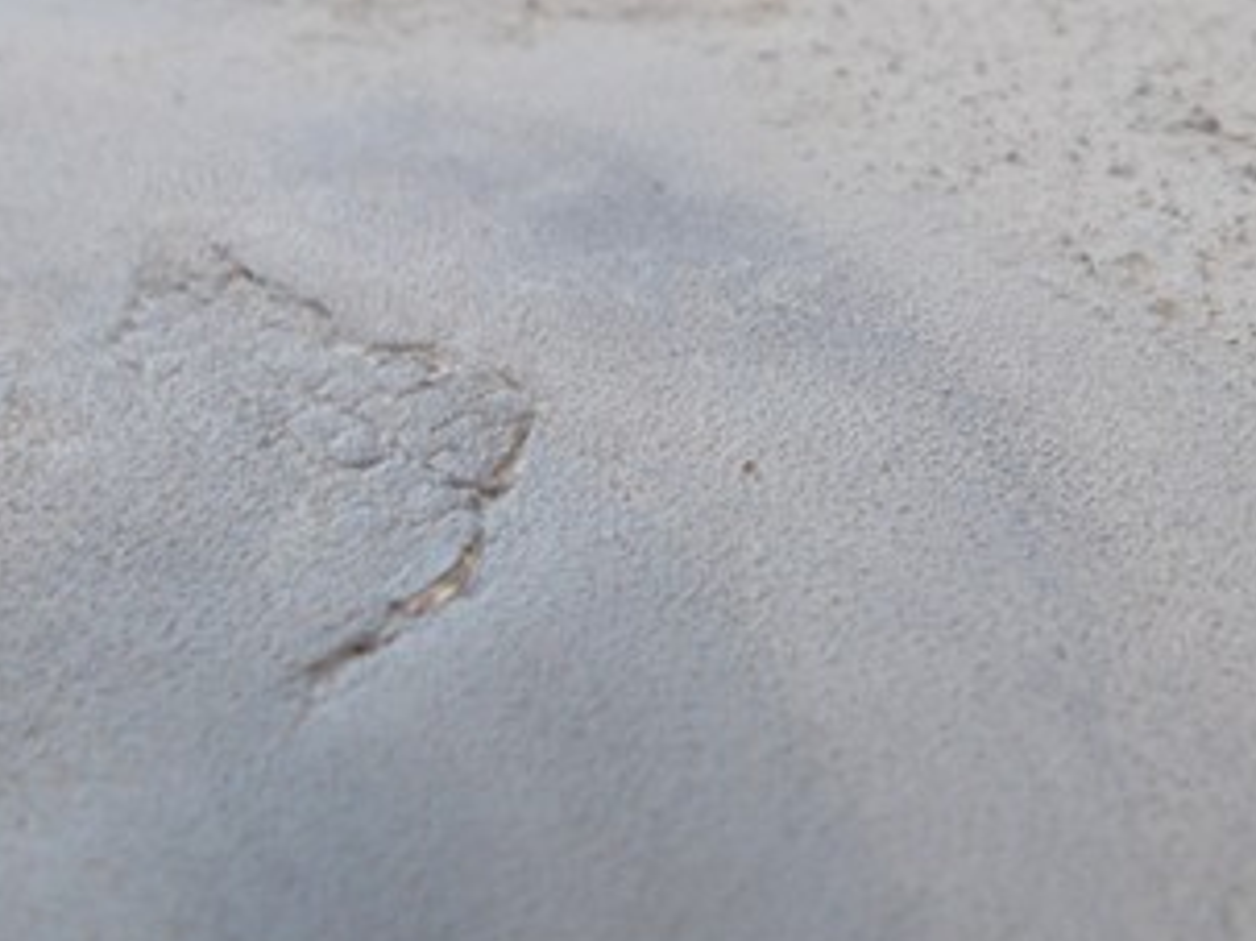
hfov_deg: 34.2
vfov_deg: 26.3
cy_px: 261
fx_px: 1995
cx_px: 958
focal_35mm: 55
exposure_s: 1/25
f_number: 3.2
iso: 125
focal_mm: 4.6
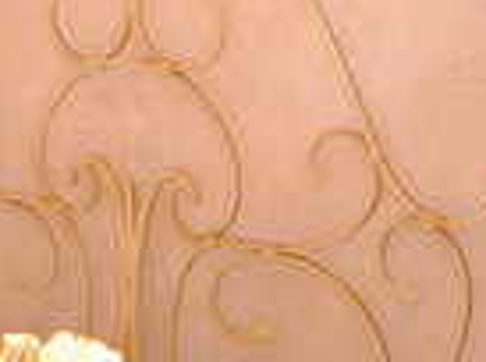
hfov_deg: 15.8
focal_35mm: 125
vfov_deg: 11.2
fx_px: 1750
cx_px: 252
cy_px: -232
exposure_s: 1/60
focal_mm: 5.8
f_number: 2.6
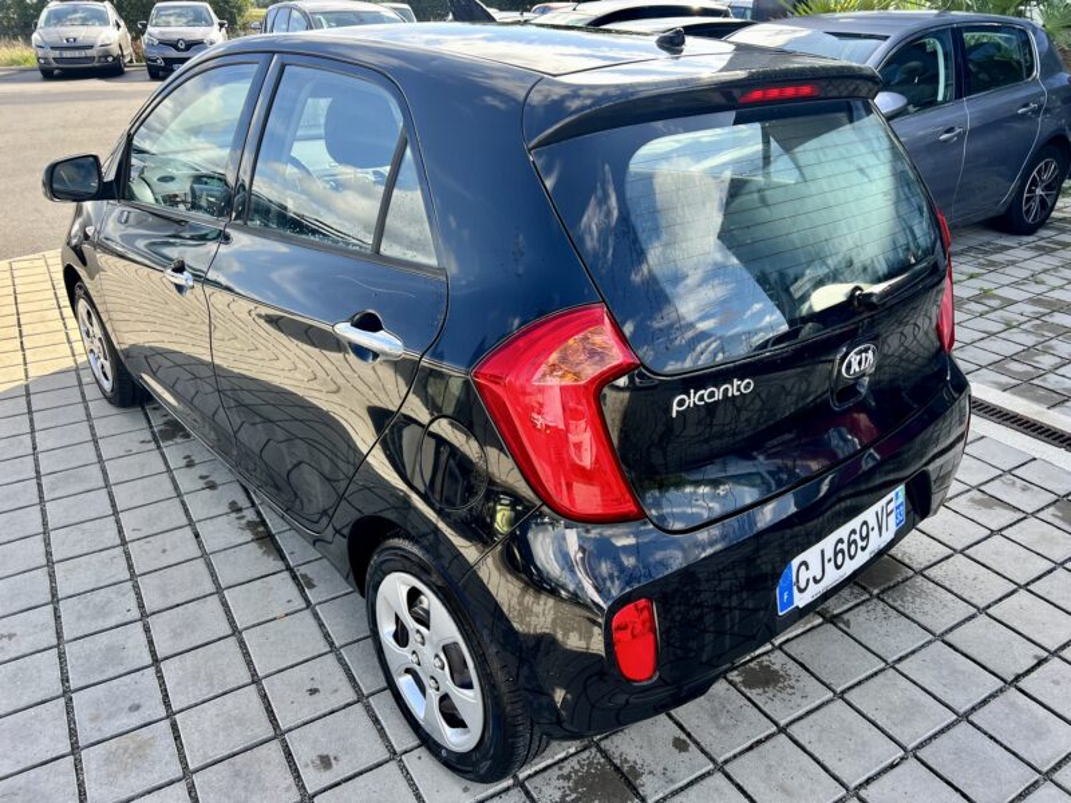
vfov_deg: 53.1
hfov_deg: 67.3
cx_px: 536
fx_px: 804
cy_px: 402
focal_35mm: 26
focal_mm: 5.7
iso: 50
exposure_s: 1/584
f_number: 1.5
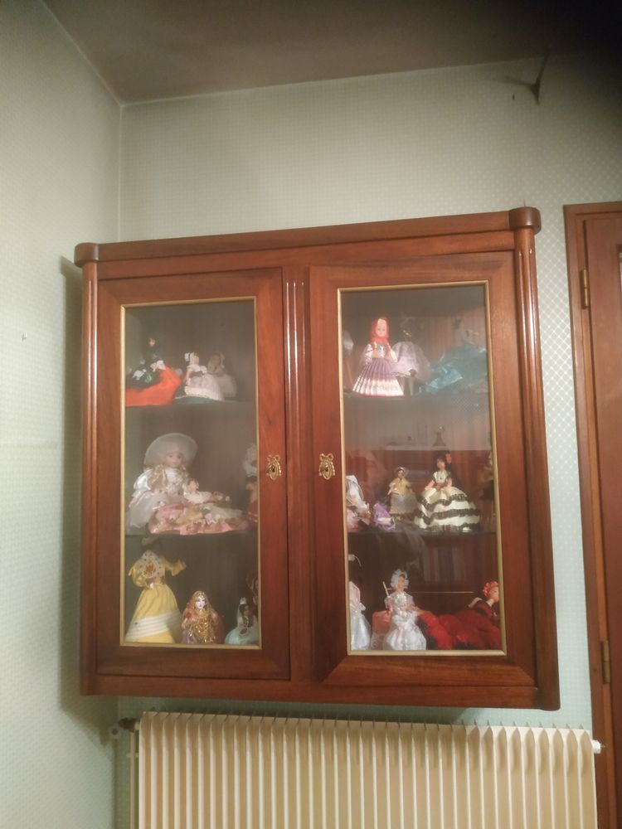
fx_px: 575
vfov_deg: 71.6
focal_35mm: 24
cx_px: 311
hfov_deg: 56.8
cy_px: 414
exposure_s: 1/20
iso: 1000
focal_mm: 3.94
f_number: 1.9
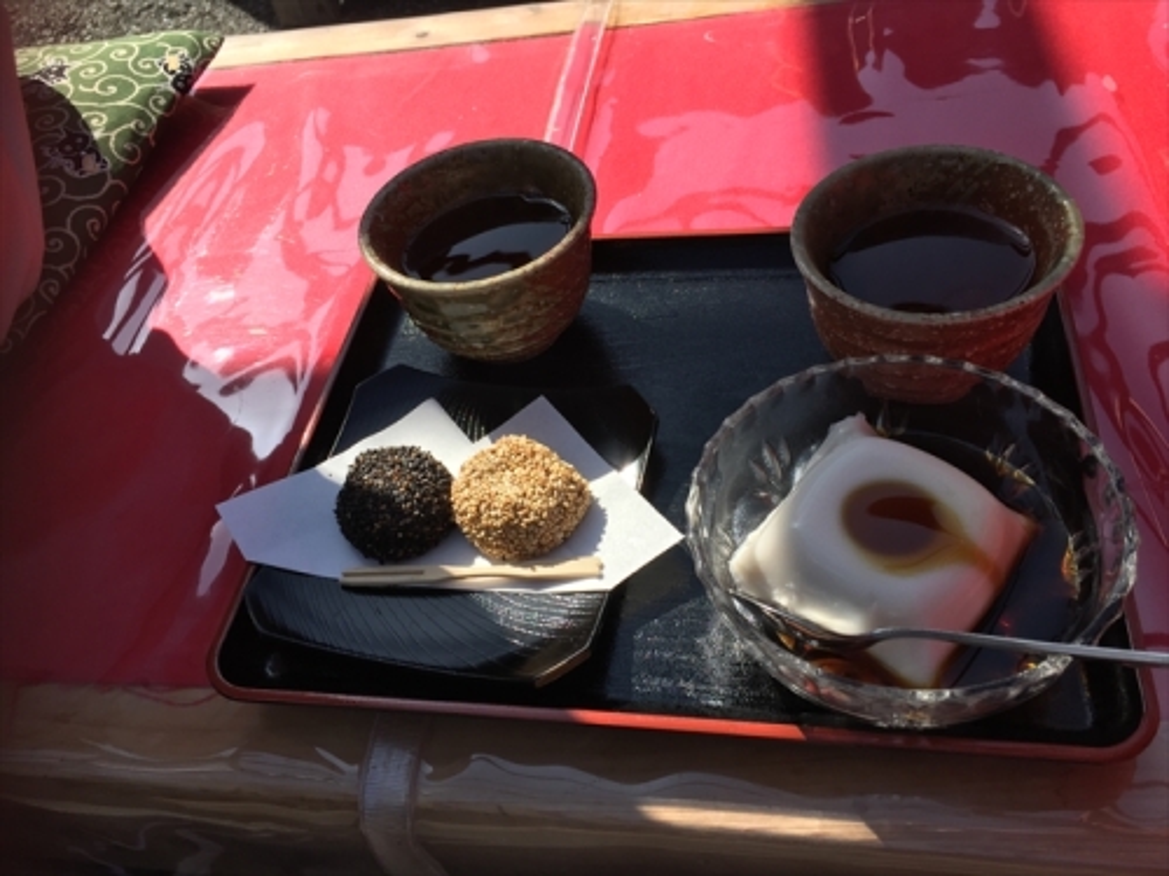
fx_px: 979
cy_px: 438
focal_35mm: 29
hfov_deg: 61.7
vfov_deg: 48.2
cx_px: 584
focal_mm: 4.15
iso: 32
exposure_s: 1/1582
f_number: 2.2
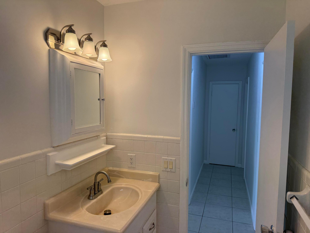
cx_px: 155
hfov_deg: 71.6
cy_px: 116
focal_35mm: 24
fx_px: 215
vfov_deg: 56.8
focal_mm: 6.76
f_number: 1.78
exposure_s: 1/240
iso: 100
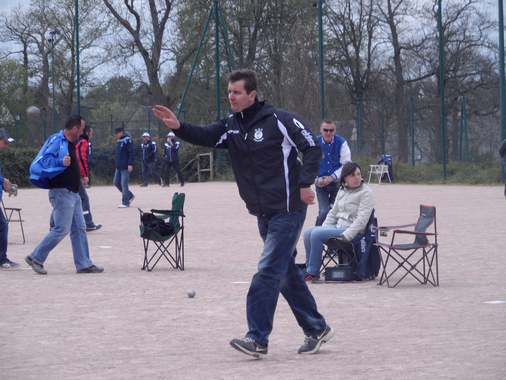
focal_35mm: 150
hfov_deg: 13.2
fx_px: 2193
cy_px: 190
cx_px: 253
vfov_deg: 9.9
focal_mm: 24.6
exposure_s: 1/350
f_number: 4.4
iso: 80
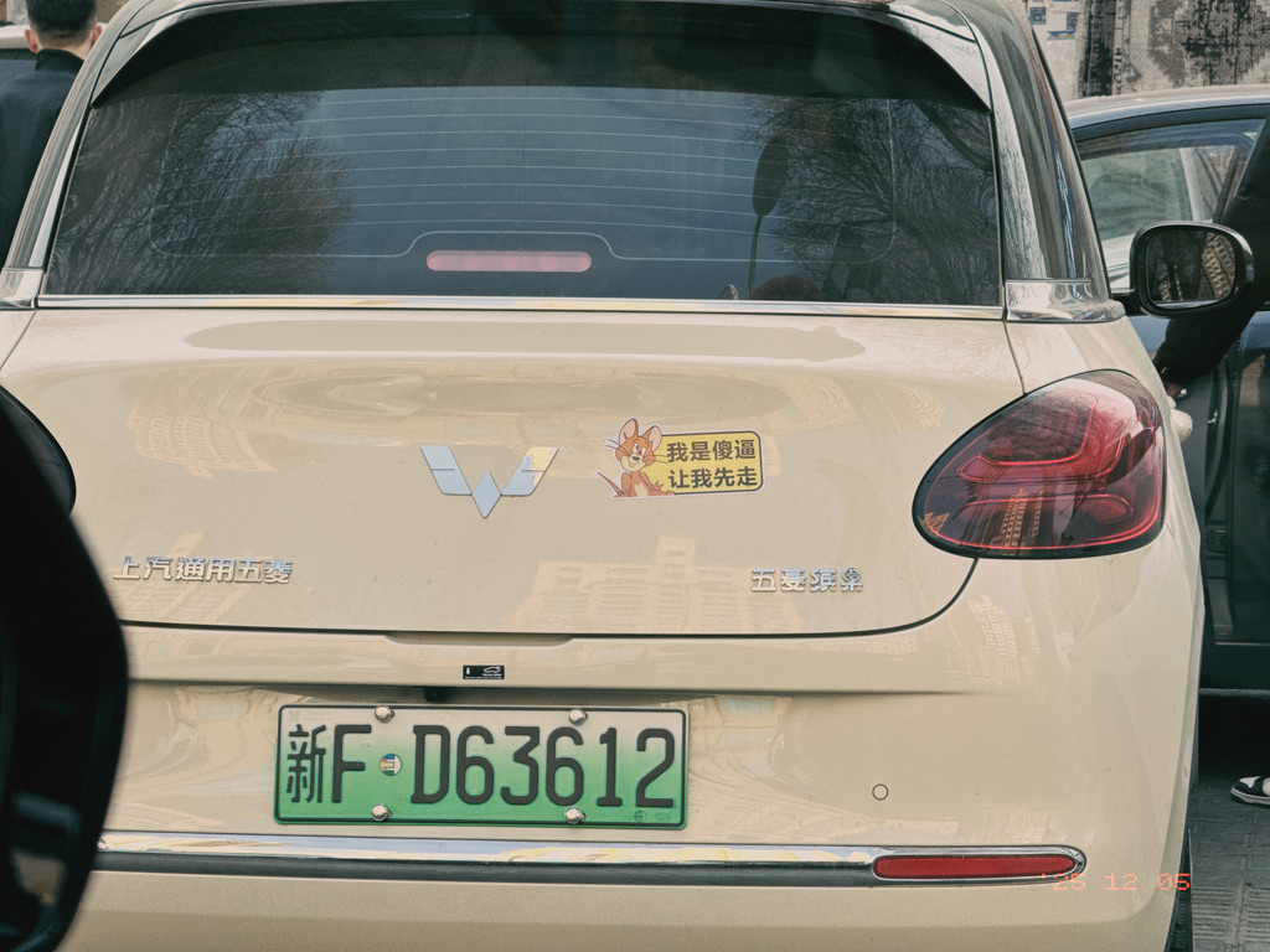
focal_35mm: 120
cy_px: 476
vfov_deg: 12.3
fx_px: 4403
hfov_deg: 16.4
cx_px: 635
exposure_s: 1/225
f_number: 2.8
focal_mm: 15.66
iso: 50
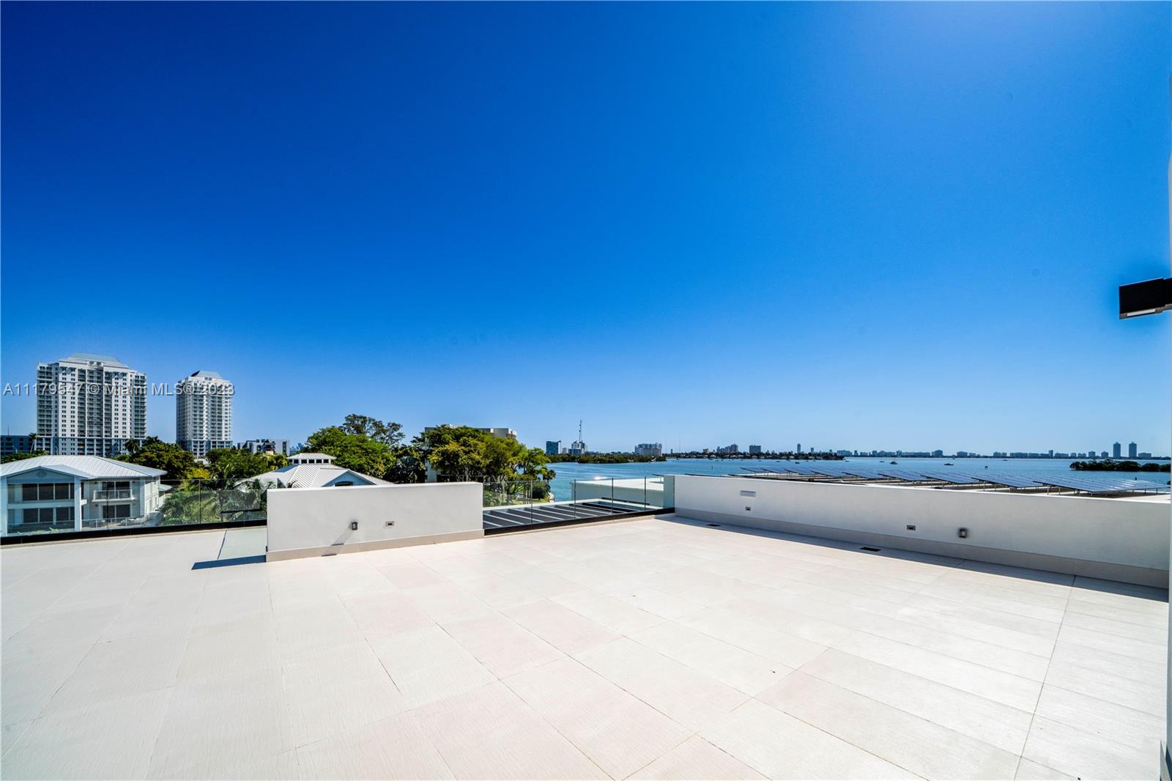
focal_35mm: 12
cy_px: 390
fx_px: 391
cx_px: 586
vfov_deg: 90.0
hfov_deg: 112.6
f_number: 11
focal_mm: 12
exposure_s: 1/640
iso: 200
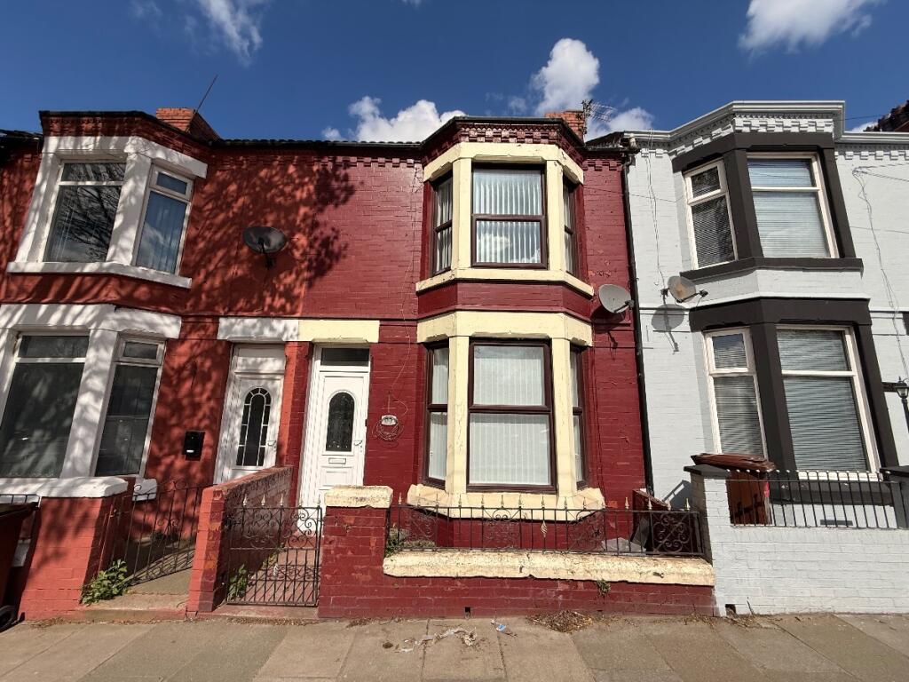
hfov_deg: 102.1
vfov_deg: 85.7
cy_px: 341
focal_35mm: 14
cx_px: 454
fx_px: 368
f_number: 2.2
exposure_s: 1/5155
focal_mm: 2.22
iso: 50
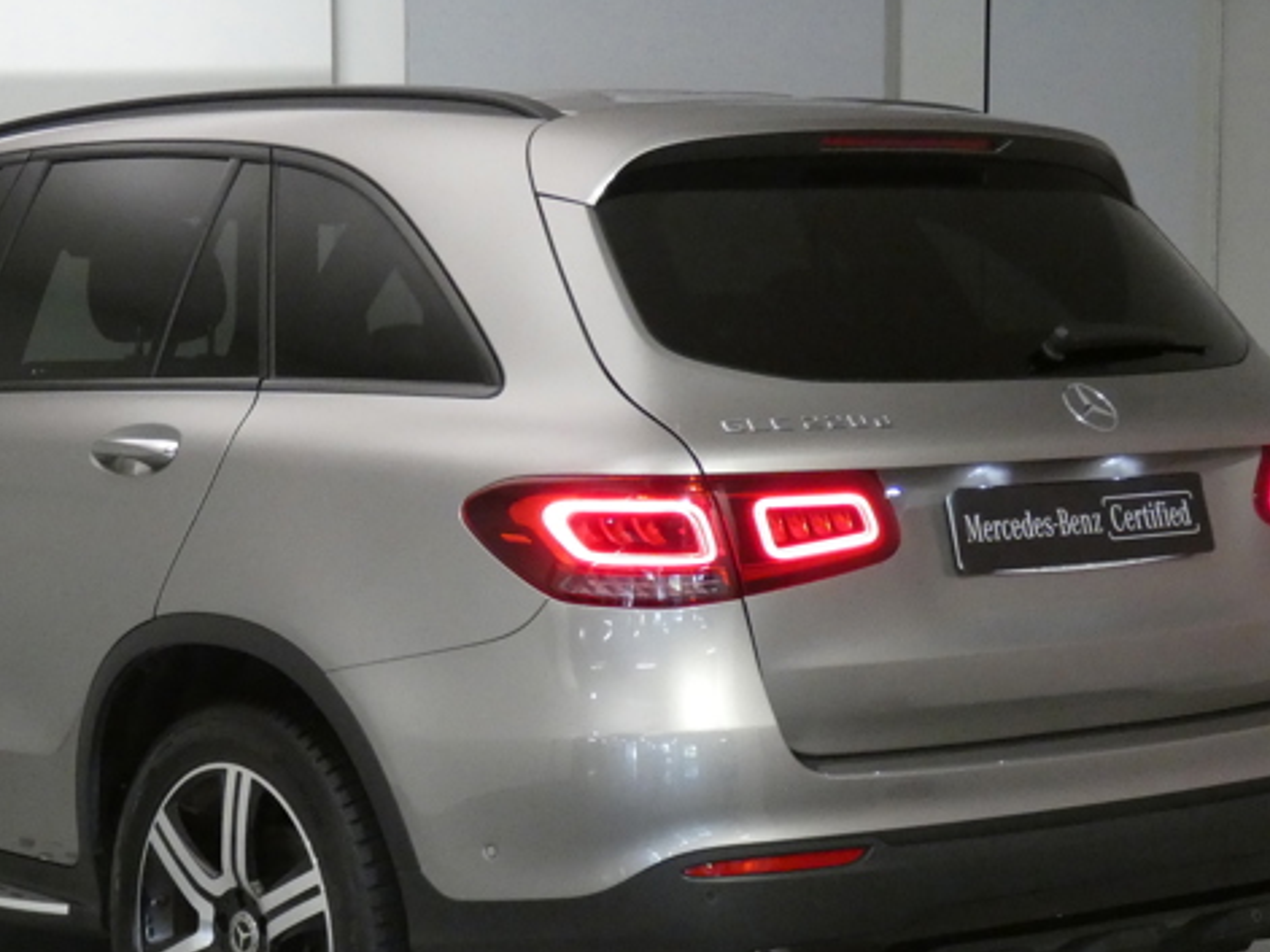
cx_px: 367
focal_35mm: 85
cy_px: 653
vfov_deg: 17.3
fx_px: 3118
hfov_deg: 22.9
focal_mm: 9
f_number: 3.9
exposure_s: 1/80
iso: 1000
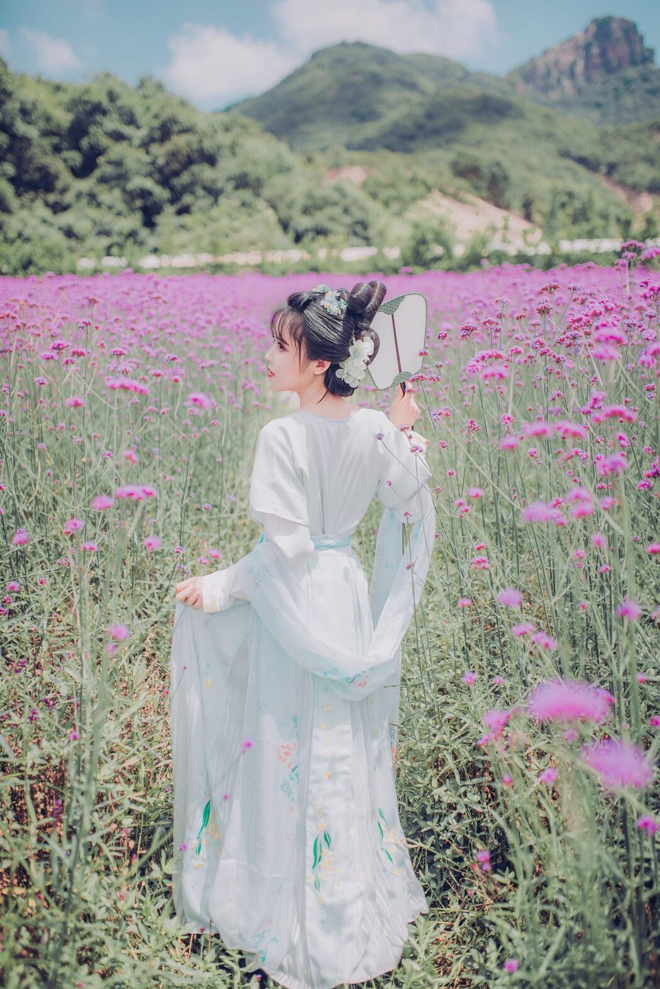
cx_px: 330
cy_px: 494
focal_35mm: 34
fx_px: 935
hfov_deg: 38.9
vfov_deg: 55.8
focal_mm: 35
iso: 100
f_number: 1.6
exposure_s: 1/2500
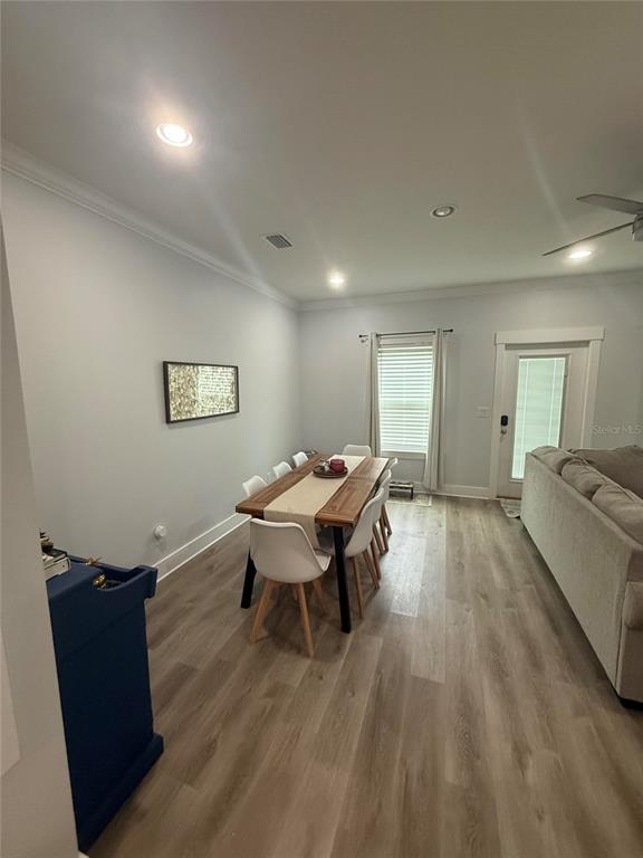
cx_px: 322
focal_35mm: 14
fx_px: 347
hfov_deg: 85.7
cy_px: 429
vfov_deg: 102.1
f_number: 2.2
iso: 320
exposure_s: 1/120
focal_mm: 2.22
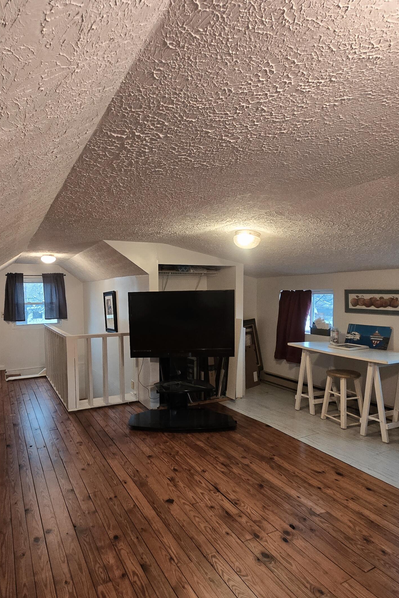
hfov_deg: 63.7
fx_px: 316
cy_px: 314
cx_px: 152
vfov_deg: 86.8
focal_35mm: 19
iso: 500
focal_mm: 2.2
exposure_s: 1/60.2
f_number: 2.2
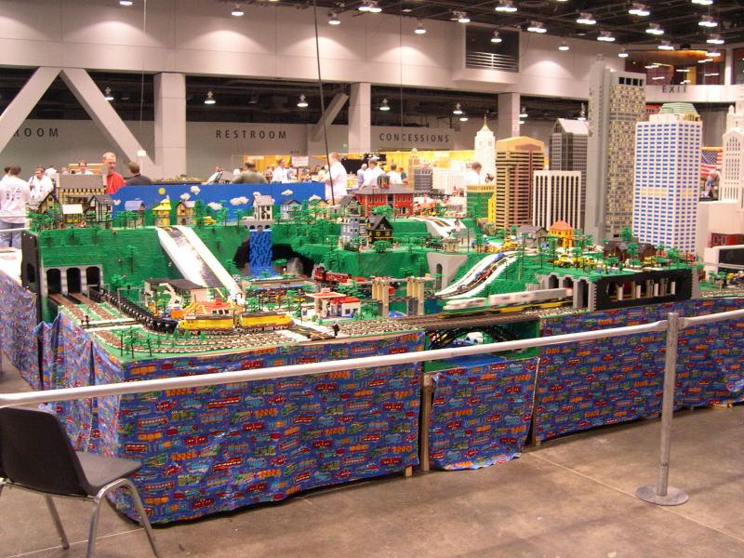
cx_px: 372
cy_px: 279
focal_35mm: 38
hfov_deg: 49.0
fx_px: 817
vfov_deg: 37.7
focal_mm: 8
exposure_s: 1/33.4
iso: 400
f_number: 2.8
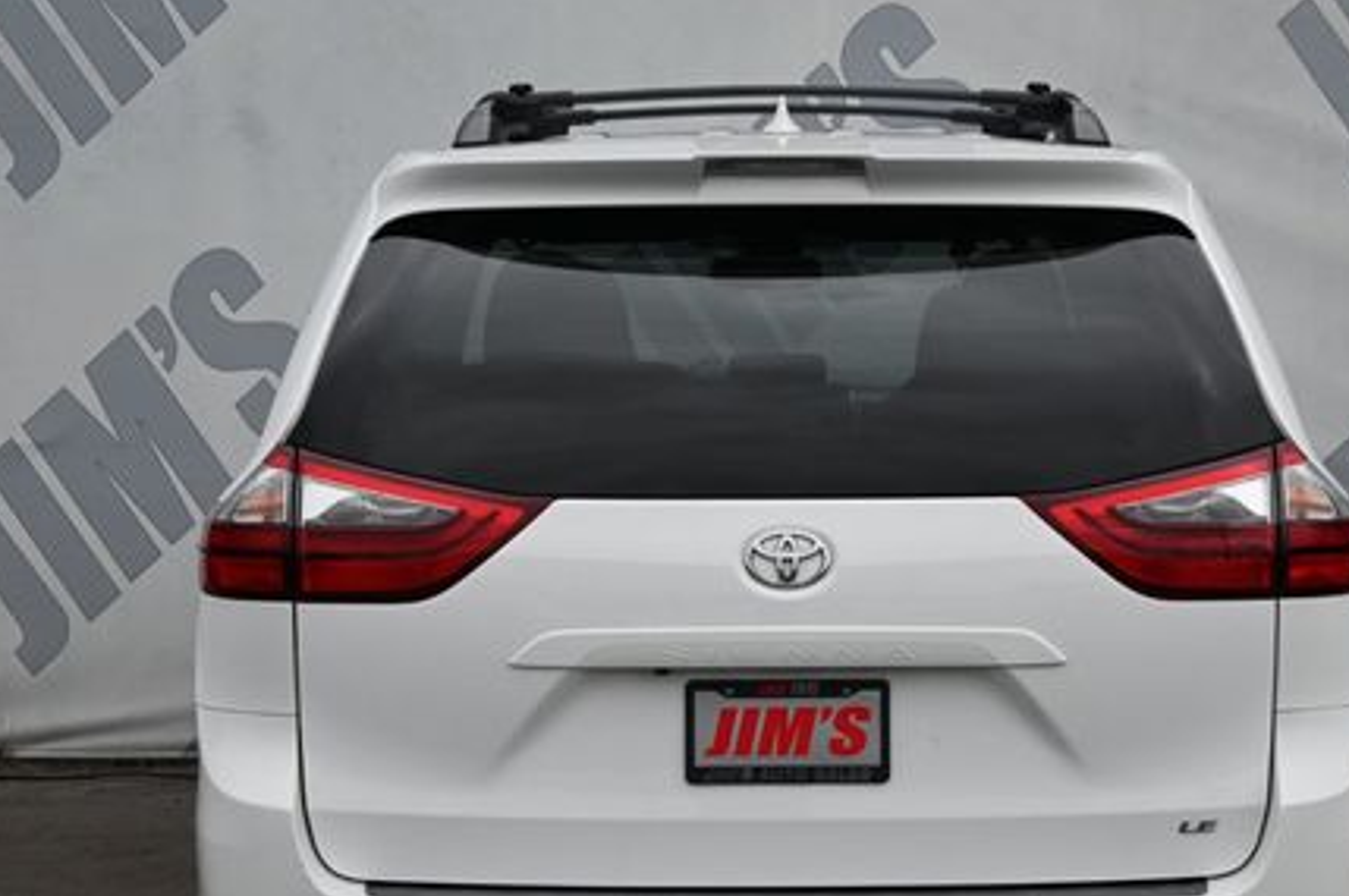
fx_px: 3771
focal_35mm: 101
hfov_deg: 20.3
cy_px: 582
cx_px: 789
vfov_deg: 13.5
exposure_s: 1/250
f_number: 6
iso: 220
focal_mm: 45
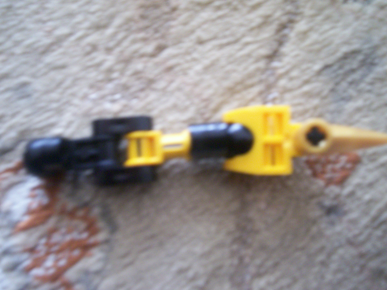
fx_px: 402
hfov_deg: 51.4
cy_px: 145
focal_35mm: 36
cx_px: 194
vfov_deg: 39.7
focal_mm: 5.9
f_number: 4.5
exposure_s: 1/9.77
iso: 200
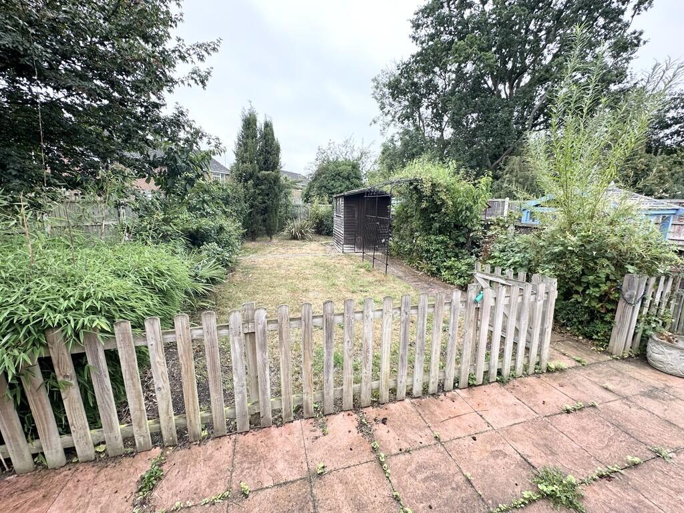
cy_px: 256
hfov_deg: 102.1
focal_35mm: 14
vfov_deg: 85.7
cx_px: 342
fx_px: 277
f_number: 2.2
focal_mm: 2.22
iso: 64
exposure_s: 1/99
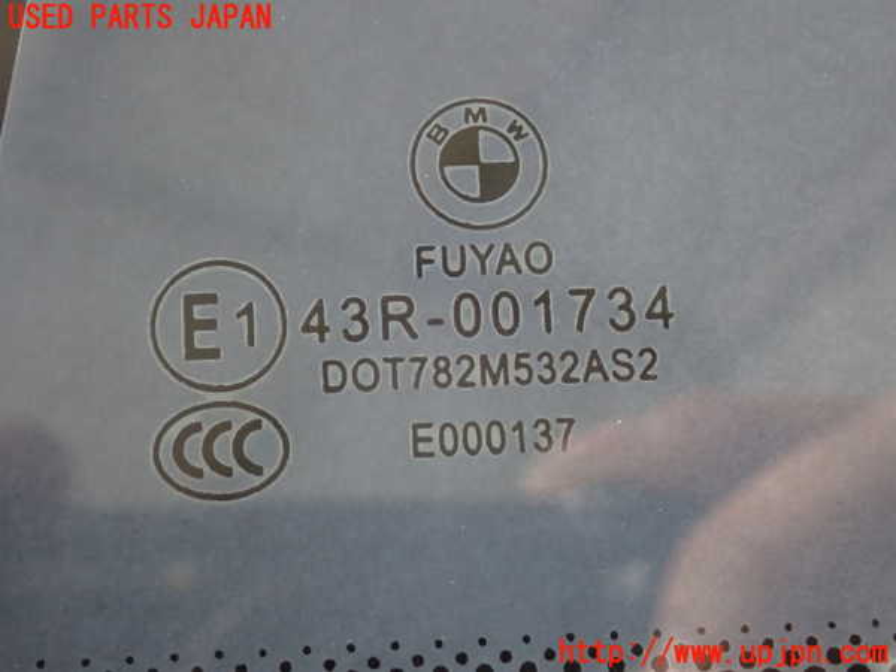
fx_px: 1993
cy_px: 336
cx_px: 448
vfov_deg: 19.1
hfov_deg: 25.3
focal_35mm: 77
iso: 800
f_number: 4.1
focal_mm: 13.65
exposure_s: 1/30
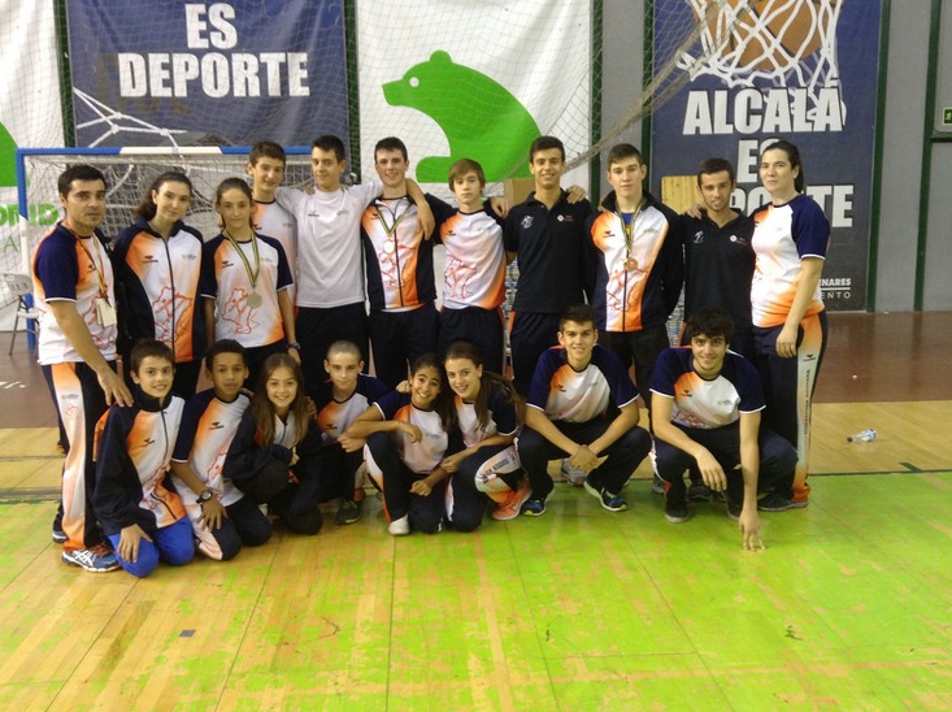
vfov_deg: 39.6
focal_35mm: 36
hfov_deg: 51.4
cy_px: 339
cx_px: 462
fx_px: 989
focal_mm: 3.3
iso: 80
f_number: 2.4
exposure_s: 1/24
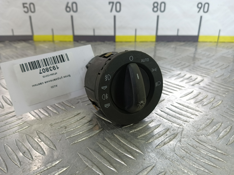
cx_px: 117
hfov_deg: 73.9
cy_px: 88
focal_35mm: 23
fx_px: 155
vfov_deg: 58.9
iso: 88
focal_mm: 4.11
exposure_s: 1/50
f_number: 1.6
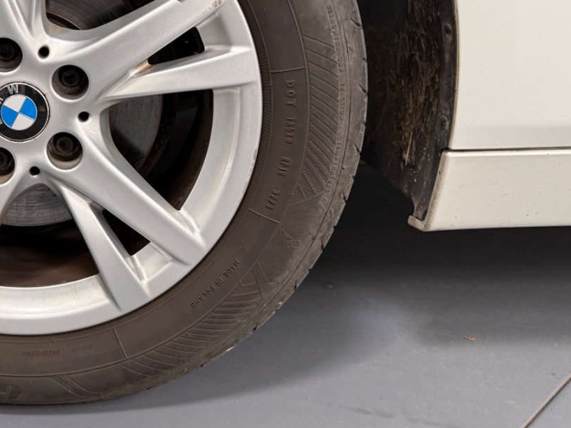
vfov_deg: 29.9
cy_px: 61
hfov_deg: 37.1
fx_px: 775
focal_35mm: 47
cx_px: 30
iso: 200
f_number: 1.78
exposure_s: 1/50
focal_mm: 6.76
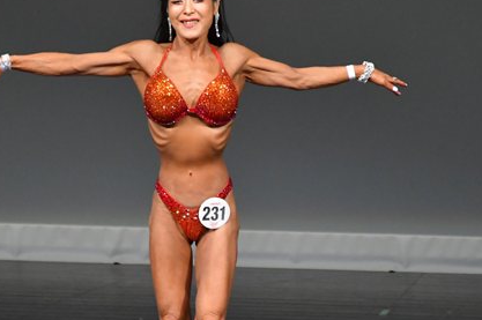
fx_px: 11193
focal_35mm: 837
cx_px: 249
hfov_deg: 2.5
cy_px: 262
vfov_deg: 1.6
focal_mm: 300
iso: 4000
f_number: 5.6
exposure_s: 1/400
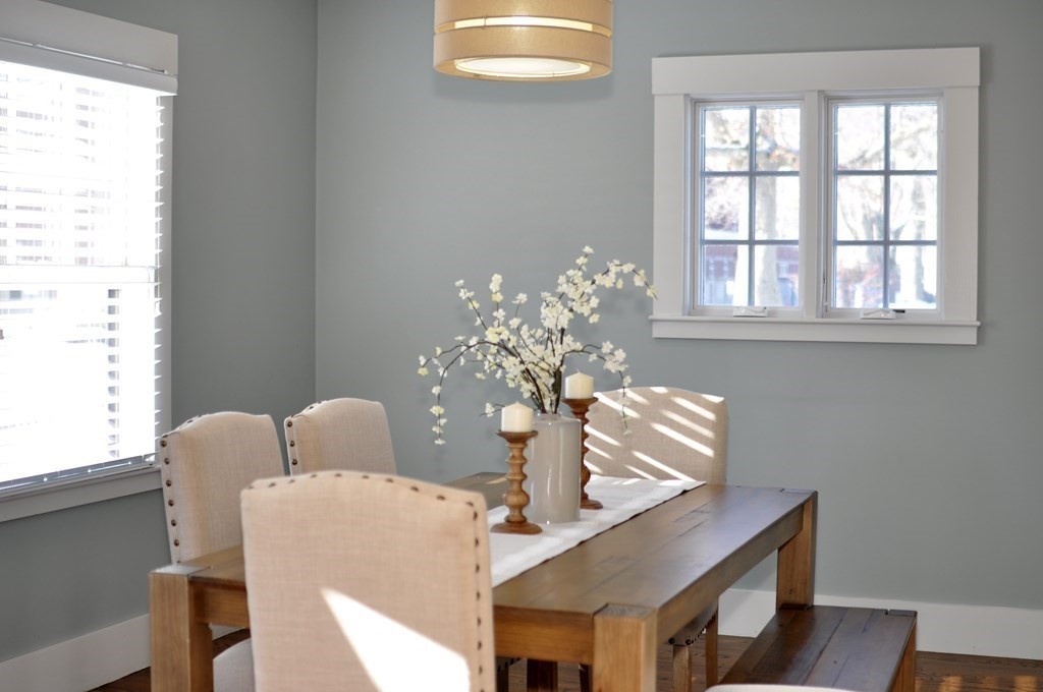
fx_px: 1519
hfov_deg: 37.9
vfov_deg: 25.7
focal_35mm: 52
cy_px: 346
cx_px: 522
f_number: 2.5
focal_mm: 35
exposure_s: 1/125
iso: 200
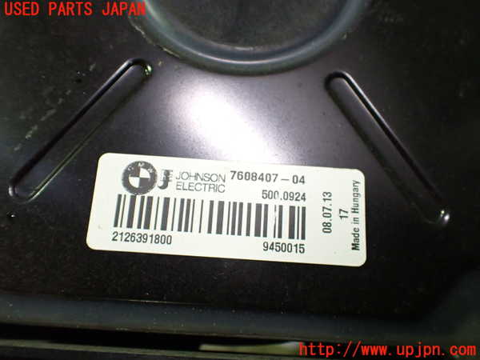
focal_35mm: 30
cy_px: 180
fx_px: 416
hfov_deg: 60.0
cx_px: 240
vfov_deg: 46.8
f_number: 2.3
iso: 800
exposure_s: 1/50
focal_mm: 5.4
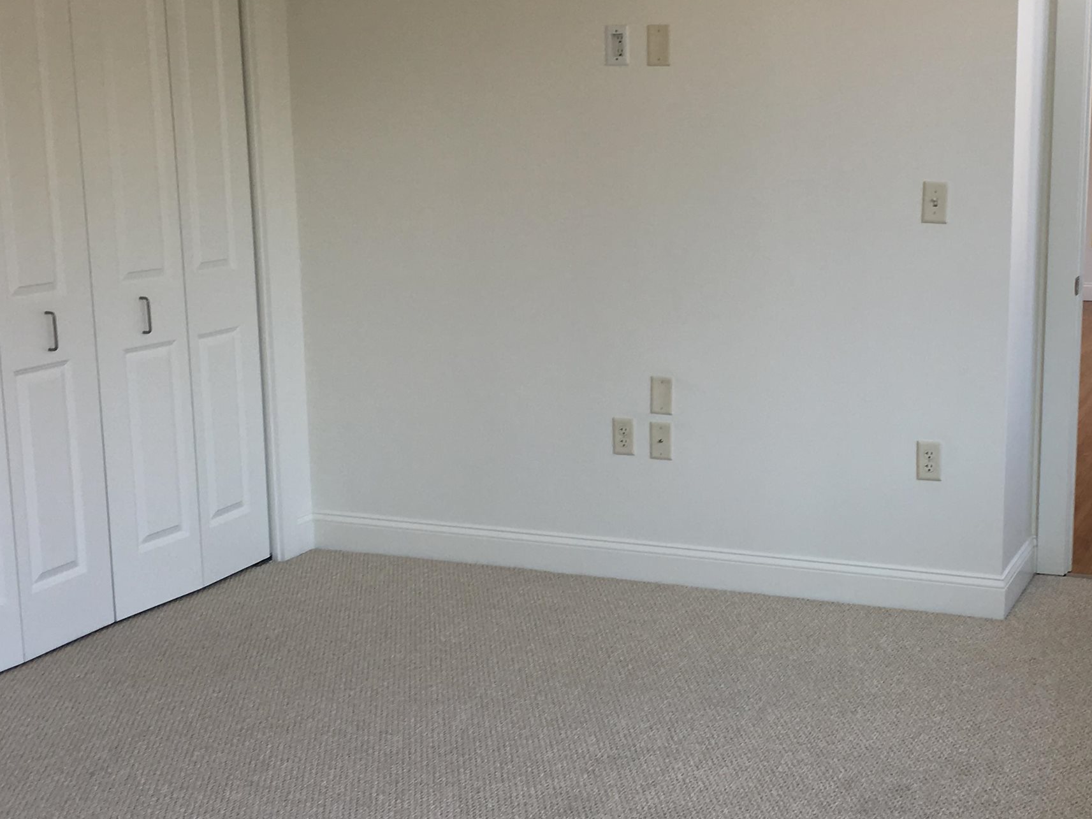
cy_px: 423
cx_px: 719
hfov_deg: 36.5
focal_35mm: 52
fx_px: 1641
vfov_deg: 28.0
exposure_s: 1/135
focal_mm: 4.15
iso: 25
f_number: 2.2
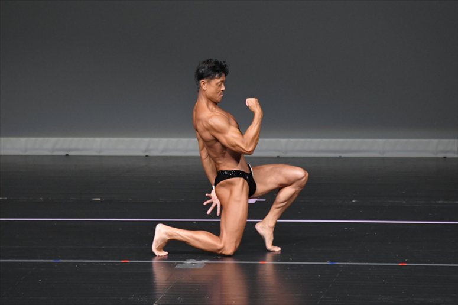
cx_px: 229
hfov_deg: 5.5
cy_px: 152
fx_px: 4769
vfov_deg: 3.7
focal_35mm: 375
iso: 4000
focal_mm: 250
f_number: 5.6
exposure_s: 1/400
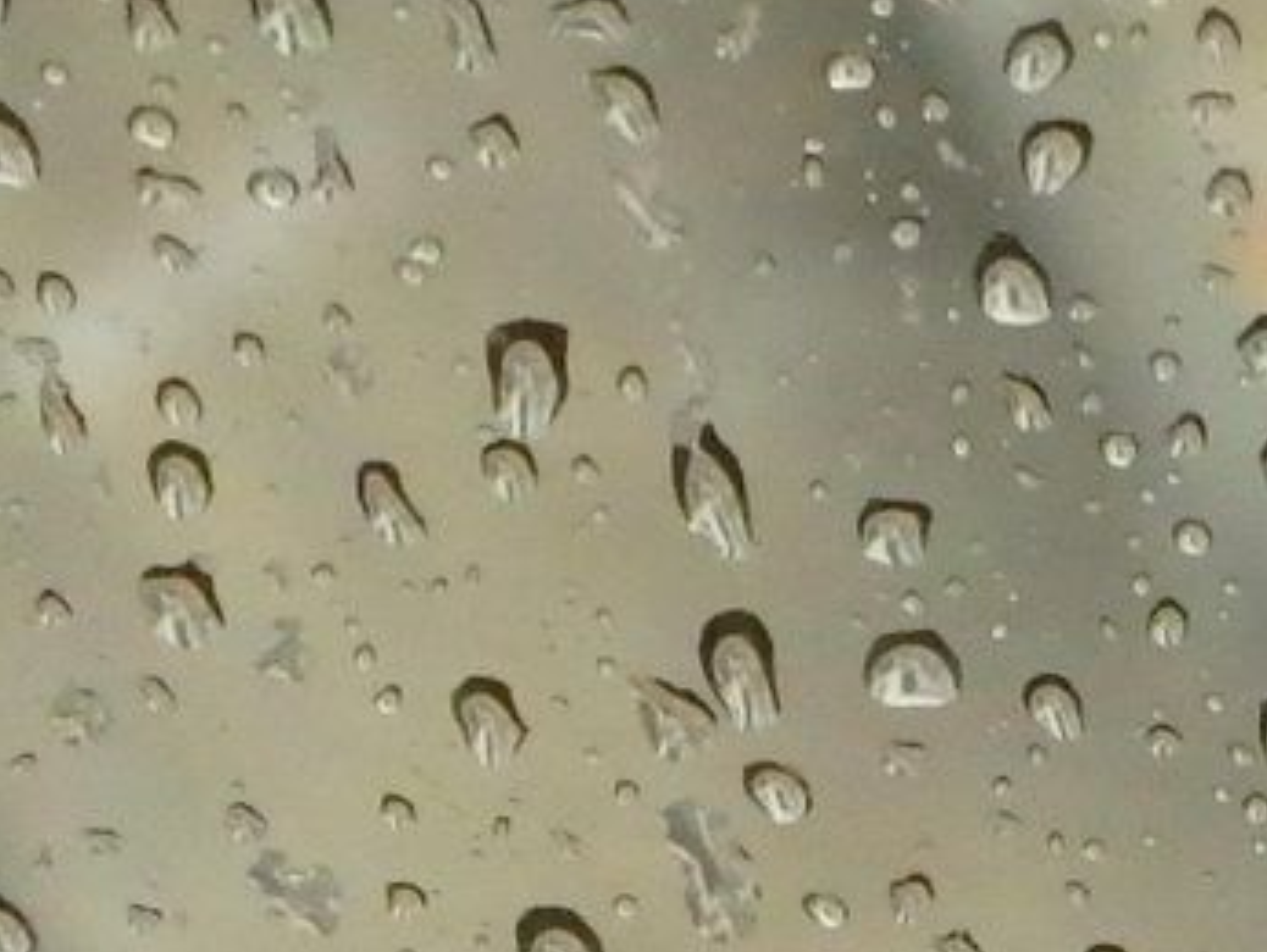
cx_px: 333
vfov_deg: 2.3
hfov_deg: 3.1
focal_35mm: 643
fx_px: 23551
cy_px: 1509
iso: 800
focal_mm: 20.9
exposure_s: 1/60
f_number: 5.2
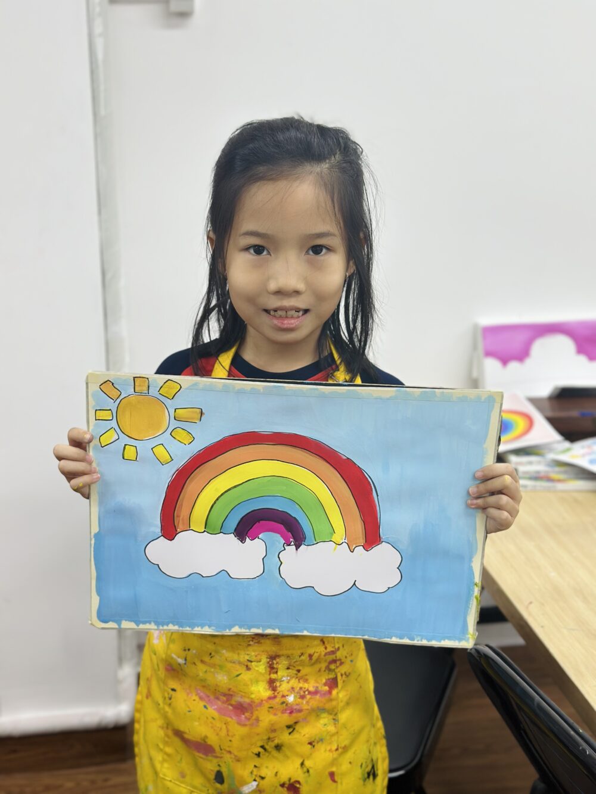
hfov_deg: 30.3
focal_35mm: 48
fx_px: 1102
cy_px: 397
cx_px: 298
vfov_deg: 39.7
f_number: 1.78
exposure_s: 1/181
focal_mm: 6.86
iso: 80
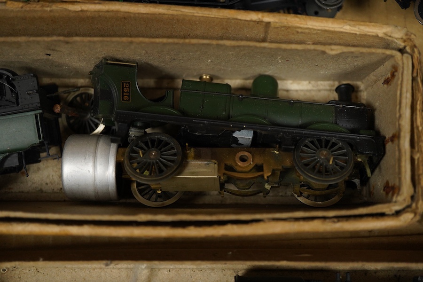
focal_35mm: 45
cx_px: 212
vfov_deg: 29.9
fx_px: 529
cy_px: 141
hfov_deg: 43.6
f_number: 3.5
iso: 1250
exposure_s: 1/160
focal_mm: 30
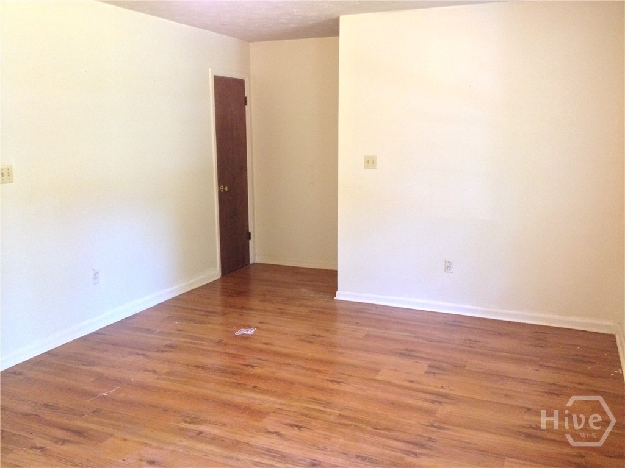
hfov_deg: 52.6
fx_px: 632
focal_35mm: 35
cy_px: 234
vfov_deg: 40.7
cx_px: 312
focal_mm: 4.28
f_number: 2.4
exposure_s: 1/20
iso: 320
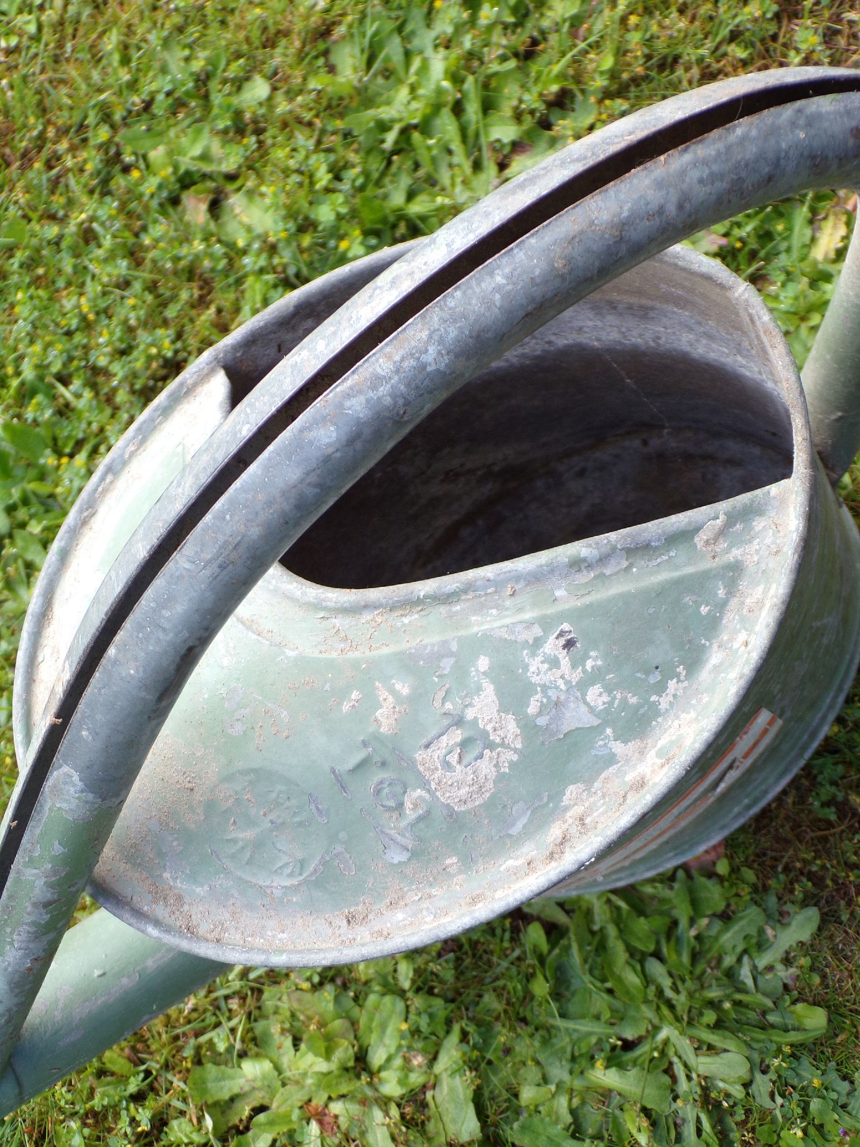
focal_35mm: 42
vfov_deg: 44.8
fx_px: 1391
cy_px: 574
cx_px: 430
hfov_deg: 34.3
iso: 80
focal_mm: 7.6
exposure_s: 1/105
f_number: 3.4
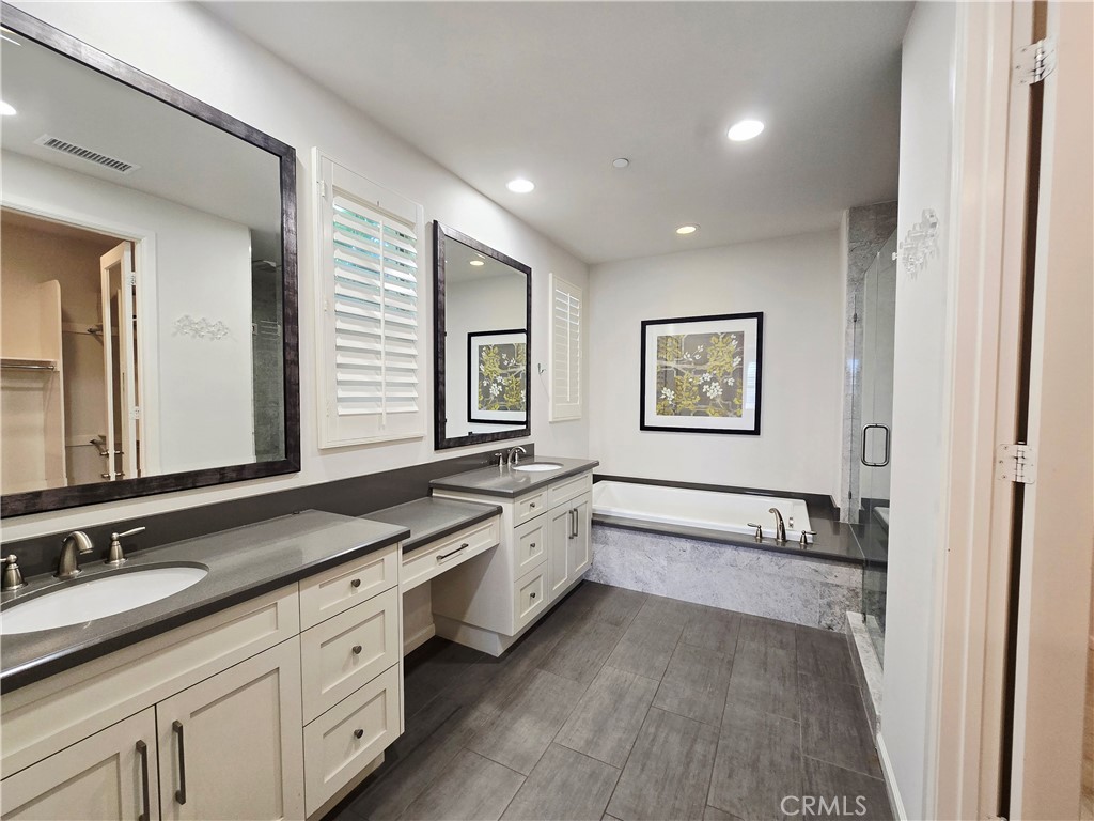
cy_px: 410
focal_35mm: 13
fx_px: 411
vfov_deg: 89.9
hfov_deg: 106.2
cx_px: 547
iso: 160
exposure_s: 1/60.2
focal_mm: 2.2
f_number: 2.2
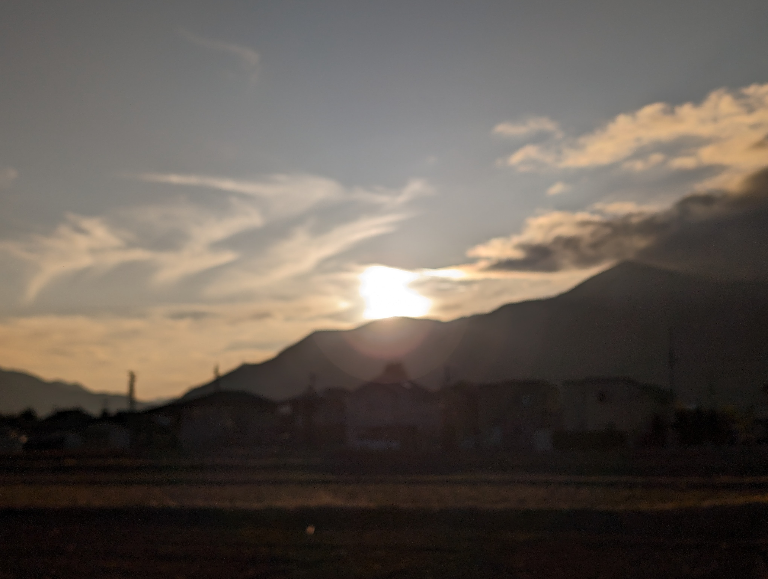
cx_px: 384
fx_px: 1089
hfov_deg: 38.9
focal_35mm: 49
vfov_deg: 29.7
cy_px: 290
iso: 20
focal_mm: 6.9
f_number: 1.68
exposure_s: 1/10526
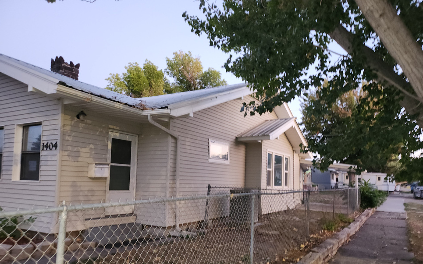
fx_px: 311
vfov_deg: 45.8
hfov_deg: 68.4
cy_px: 155
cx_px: 222
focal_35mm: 27
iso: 250
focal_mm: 5
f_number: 1.8
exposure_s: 1/10
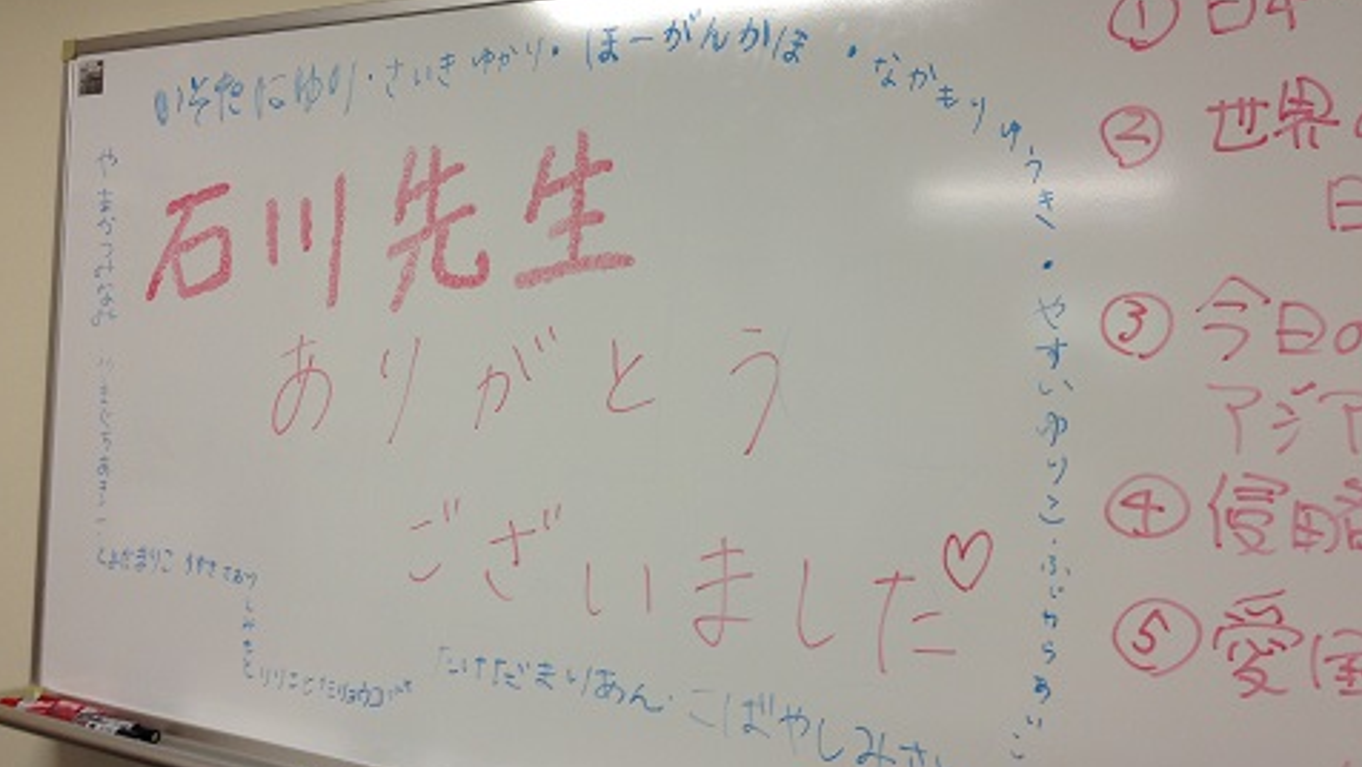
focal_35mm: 37
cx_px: 670
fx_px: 1337
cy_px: 395
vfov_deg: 32.0
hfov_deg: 54.0
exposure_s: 1/20
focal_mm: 4.12
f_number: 2.4
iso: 50
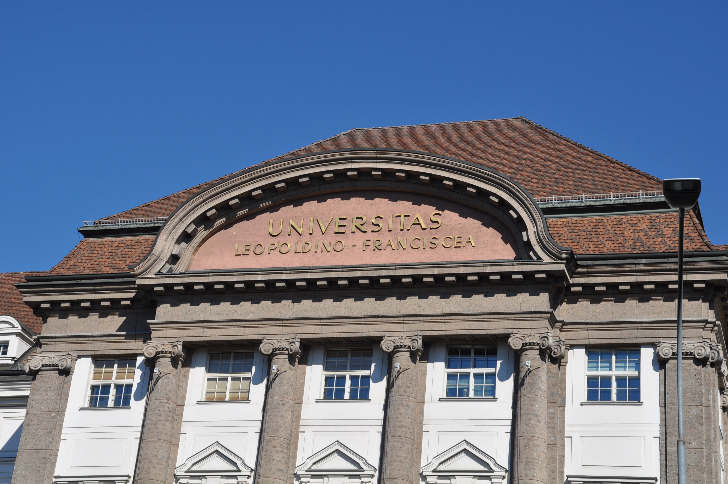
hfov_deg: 27.0
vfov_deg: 18.1
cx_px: 364
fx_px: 1515
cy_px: 242
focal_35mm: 75
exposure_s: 1/400
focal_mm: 50
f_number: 10
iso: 200
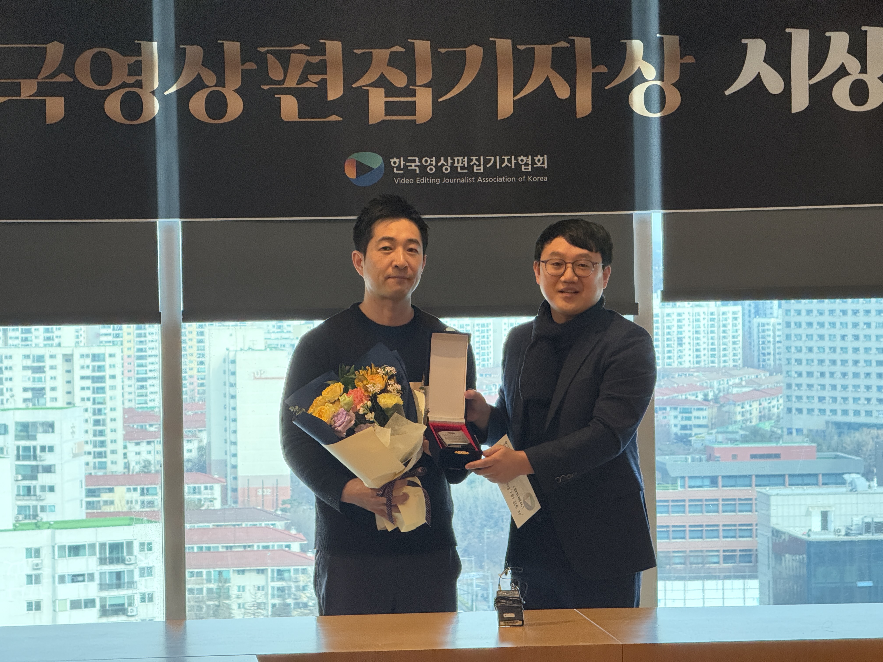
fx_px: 3061
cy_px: 331
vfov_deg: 12.3
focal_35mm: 120
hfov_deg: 16.4
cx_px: 442
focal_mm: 15.66
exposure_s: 1/120
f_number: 2.8
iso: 640
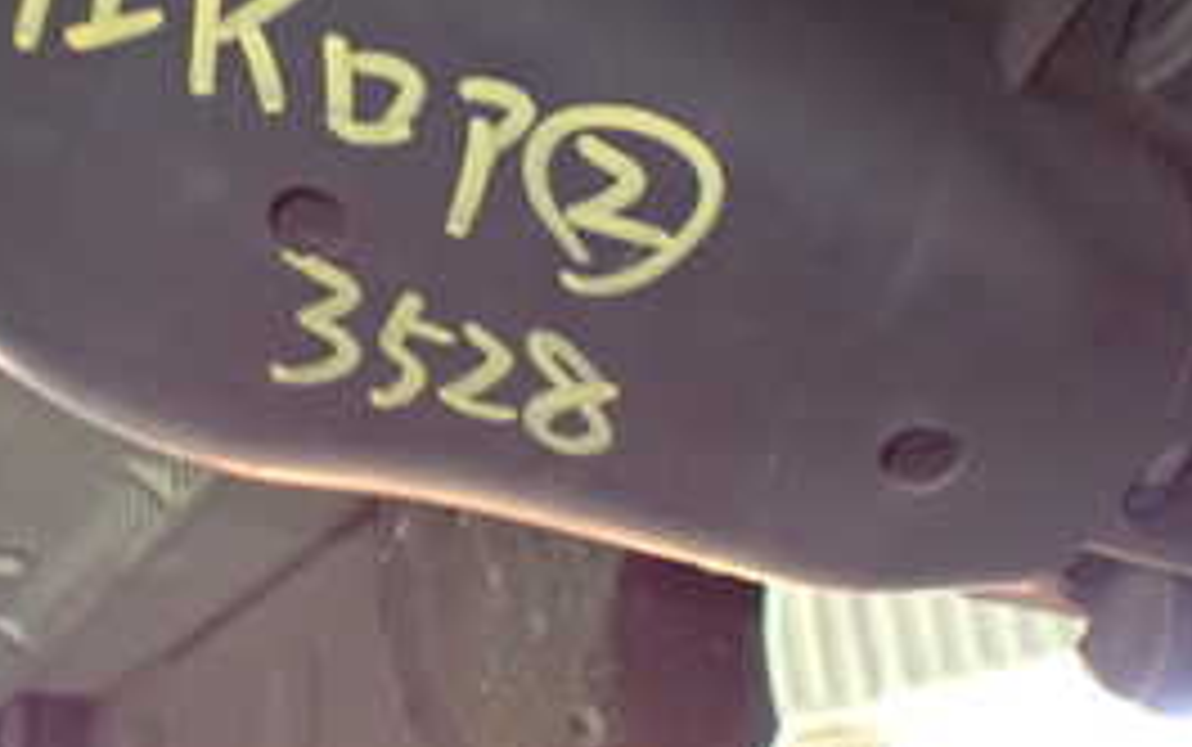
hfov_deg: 28.1
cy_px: 207
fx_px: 2340
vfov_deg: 18.0
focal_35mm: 72
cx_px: 283
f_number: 2.3
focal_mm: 5.4
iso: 1250
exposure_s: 1/30
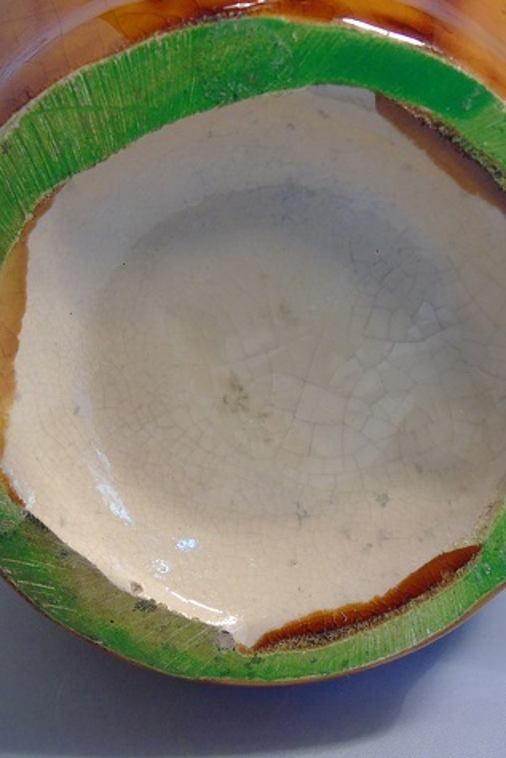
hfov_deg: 24.2
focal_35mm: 56
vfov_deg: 35.6
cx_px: 243
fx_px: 1180
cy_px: 377
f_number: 3.9
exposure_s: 1/60
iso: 400
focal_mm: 7.1
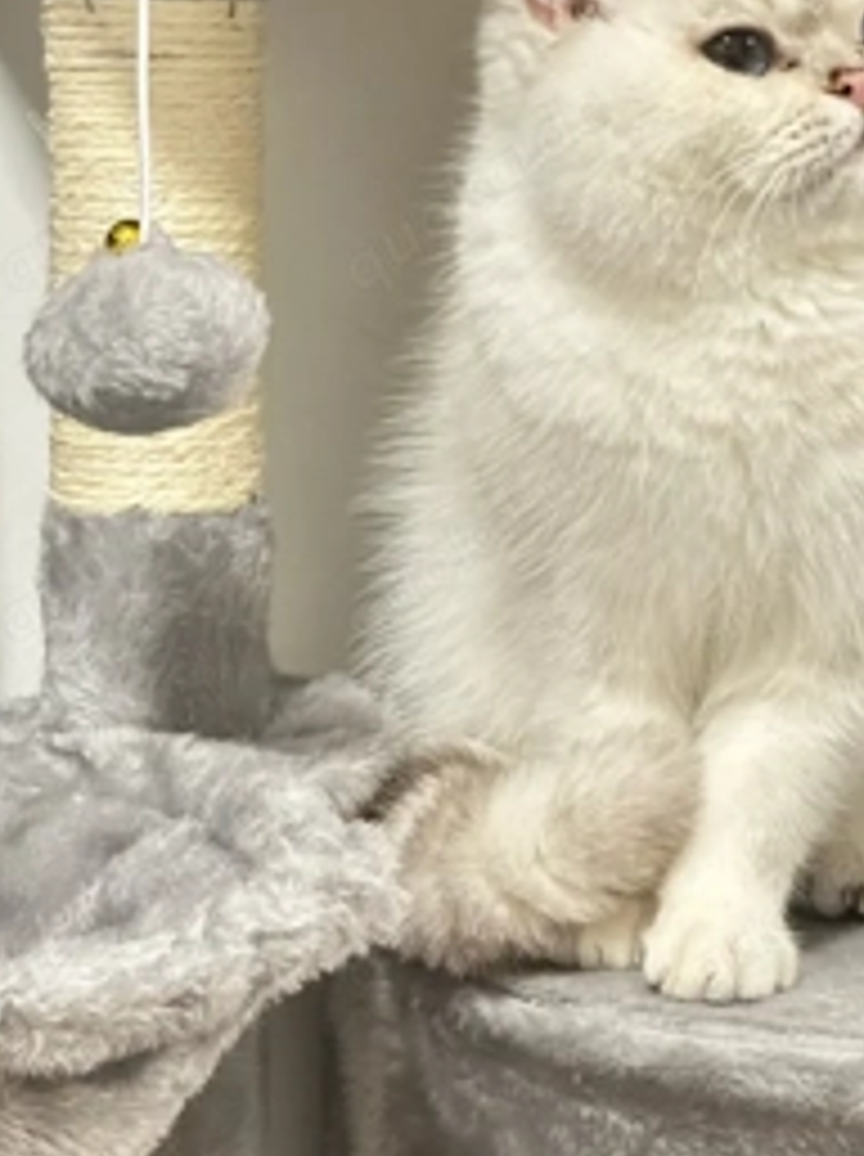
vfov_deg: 16.4
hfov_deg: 12.3
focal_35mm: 120
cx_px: 572
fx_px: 4004
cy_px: 589
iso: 1250
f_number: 2.8
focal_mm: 9
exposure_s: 1/41
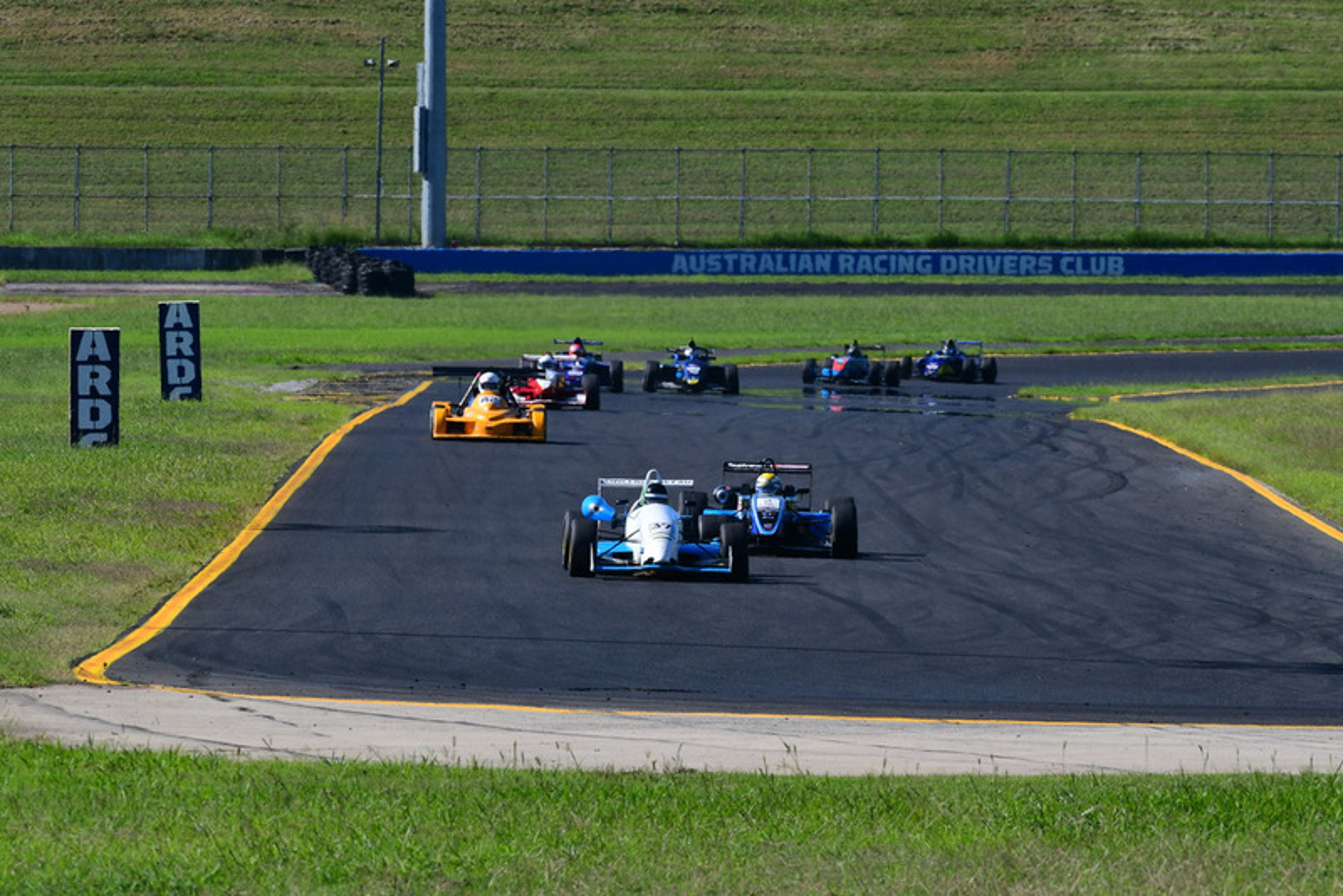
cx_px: 672
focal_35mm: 480
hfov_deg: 4.3
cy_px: 448
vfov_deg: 2.9
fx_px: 17912
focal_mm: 320
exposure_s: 1/640
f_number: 13
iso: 500
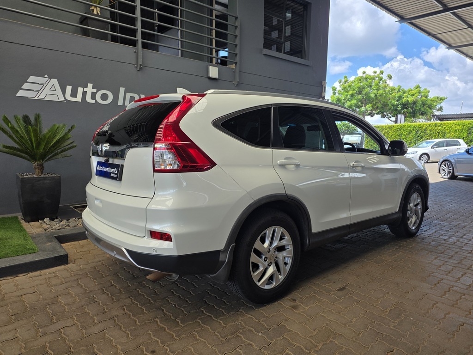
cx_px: 236
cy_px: 178
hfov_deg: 73.9
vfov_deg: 58.9
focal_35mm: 23
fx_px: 314
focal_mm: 6.25
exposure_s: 1/2071
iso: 80
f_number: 1.7
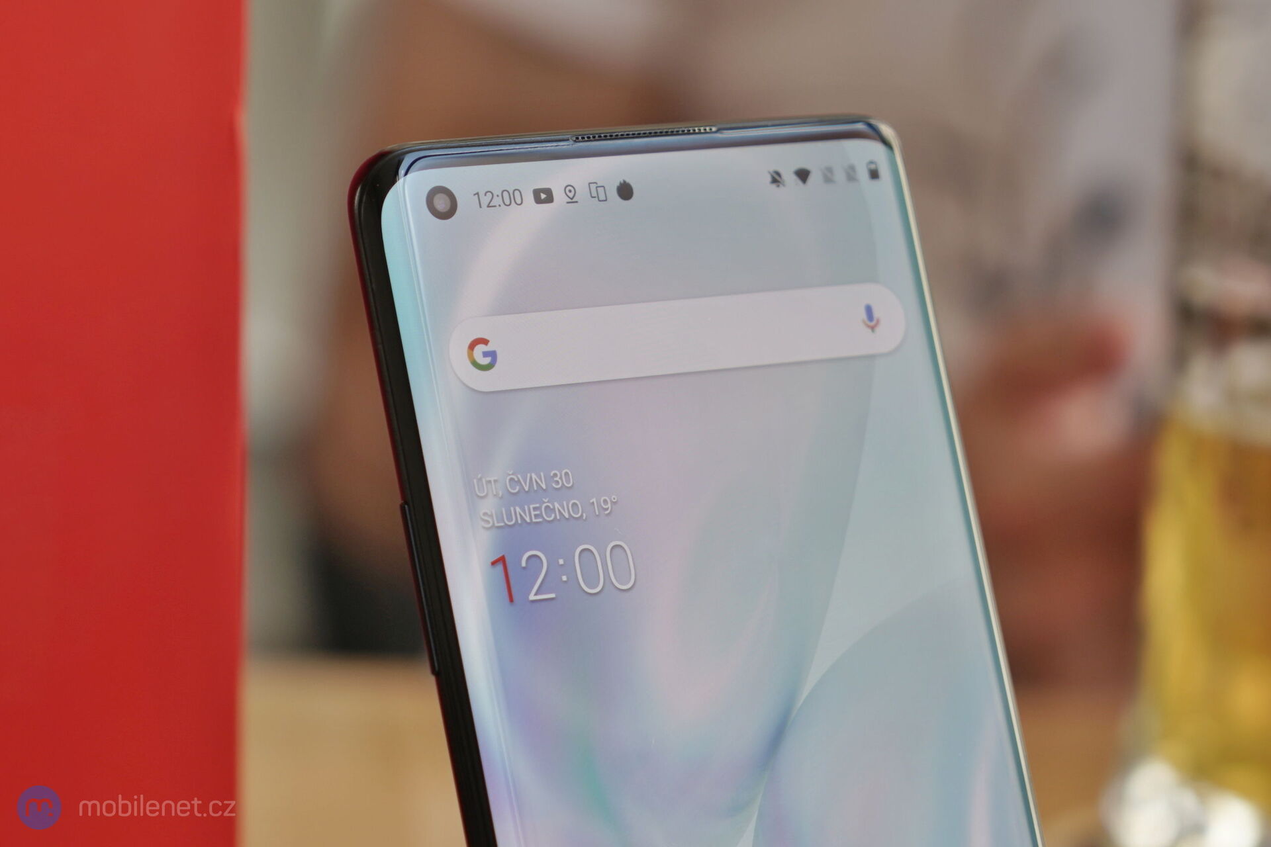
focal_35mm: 70
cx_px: 636
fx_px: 2471
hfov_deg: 28.8
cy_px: 424
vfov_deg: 19.5
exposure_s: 1/160
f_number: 4
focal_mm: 70
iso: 160
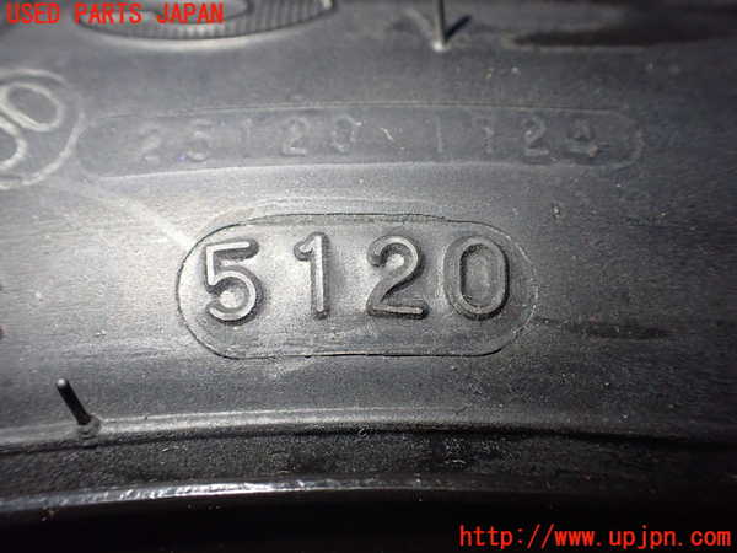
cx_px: 368
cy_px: 276
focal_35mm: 30
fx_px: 639
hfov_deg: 60.0
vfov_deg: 46.8
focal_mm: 5.4
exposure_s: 1/125
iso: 800
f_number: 2.3
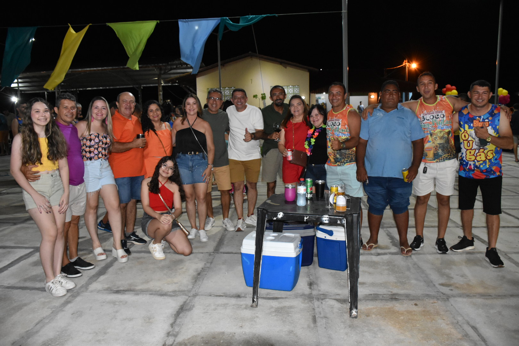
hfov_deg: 67.4
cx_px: 260
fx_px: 389
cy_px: 173
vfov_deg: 47.9
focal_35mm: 27
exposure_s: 1/100
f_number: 4
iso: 2500
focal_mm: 18
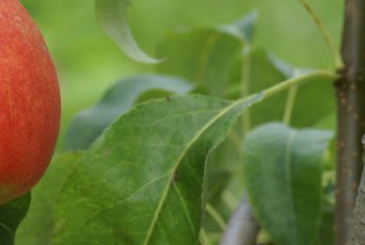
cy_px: 16
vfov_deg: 3.3
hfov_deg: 4.9
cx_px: -144
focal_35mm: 417
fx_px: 4234
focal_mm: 90
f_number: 6.3
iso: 100
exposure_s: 1/200
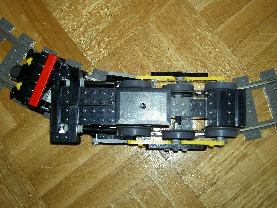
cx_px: 138
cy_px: 104
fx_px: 352
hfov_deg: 42.9
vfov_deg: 32.9
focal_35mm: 44
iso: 100
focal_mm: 9
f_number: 2.9
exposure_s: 1/64.1
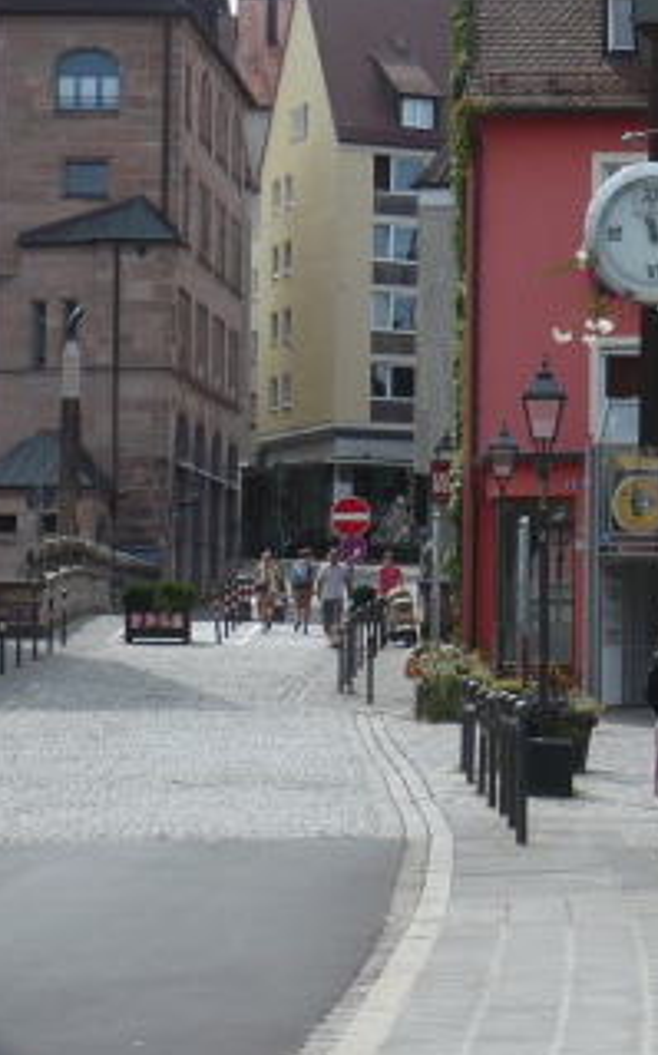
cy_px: 475
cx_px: 655
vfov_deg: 14.6
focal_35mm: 143
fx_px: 4109
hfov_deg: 9.1
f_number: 3.8
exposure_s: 1/800
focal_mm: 10.4
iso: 100
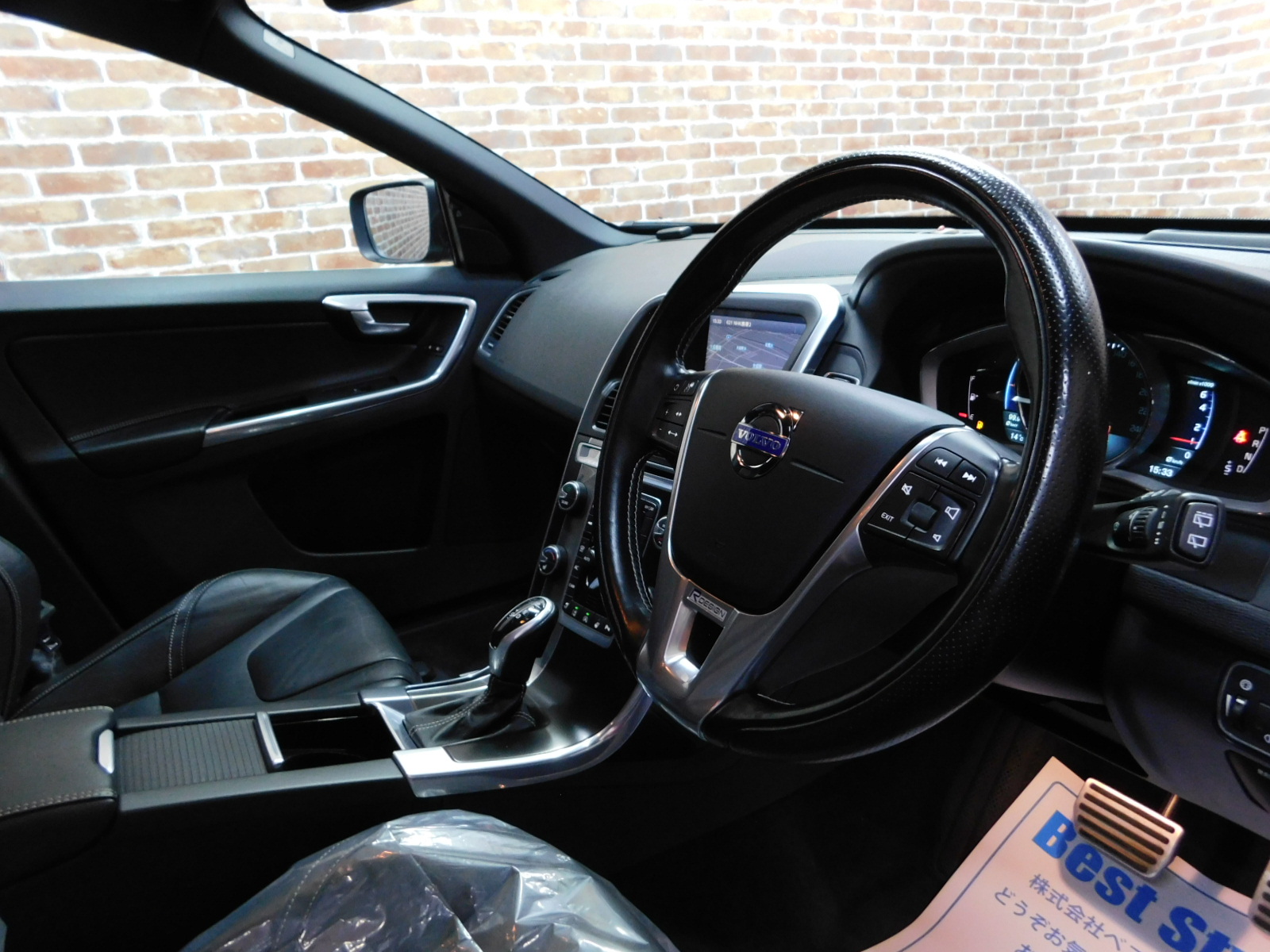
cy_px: 476
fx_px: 844
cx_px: 635
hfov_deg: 73.9
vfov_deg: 58.9
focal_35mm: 23
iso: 400
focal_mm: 4
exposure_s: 1/15
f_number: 3
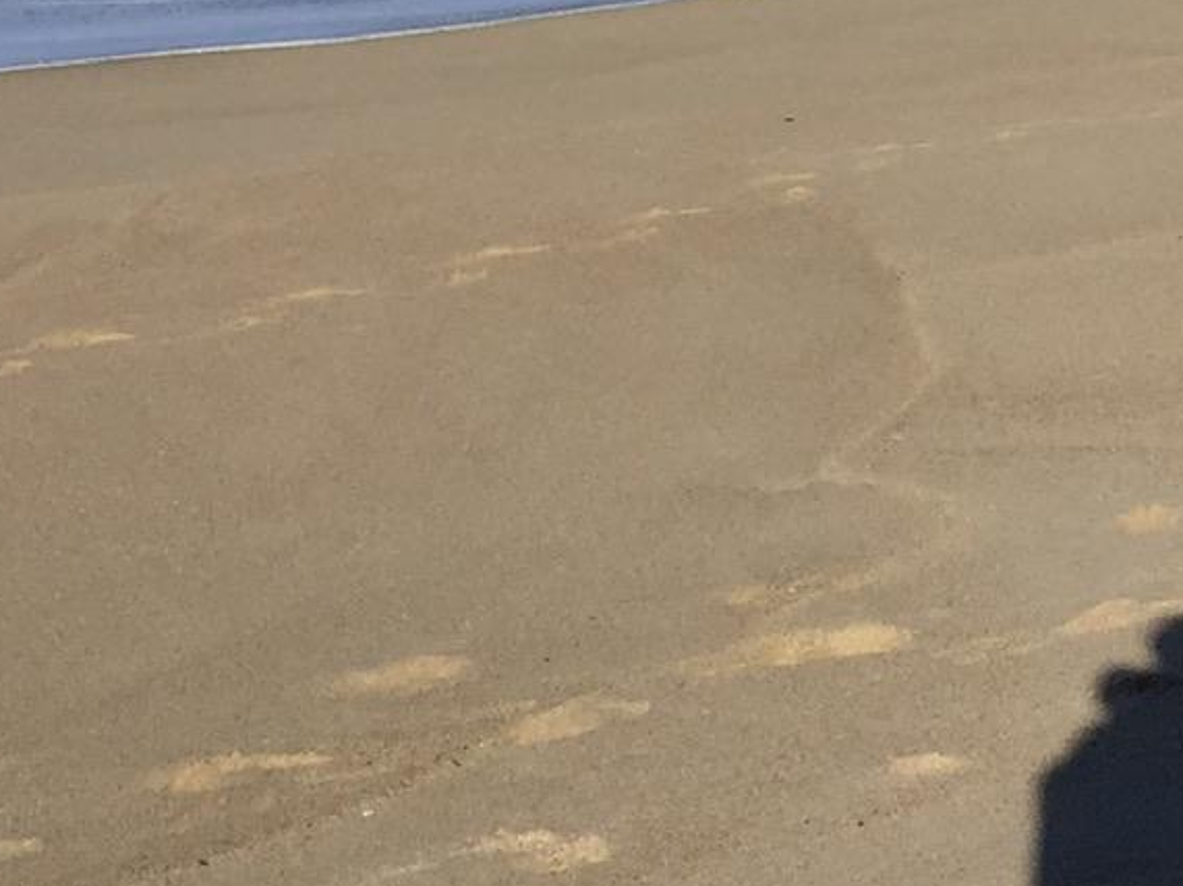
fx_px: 3553
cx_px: 1096
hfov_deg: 18.5
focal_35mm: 104
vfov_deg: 13.0
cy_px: -675
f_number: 2.2
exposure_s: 1/3300
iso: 32
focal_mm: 4.15
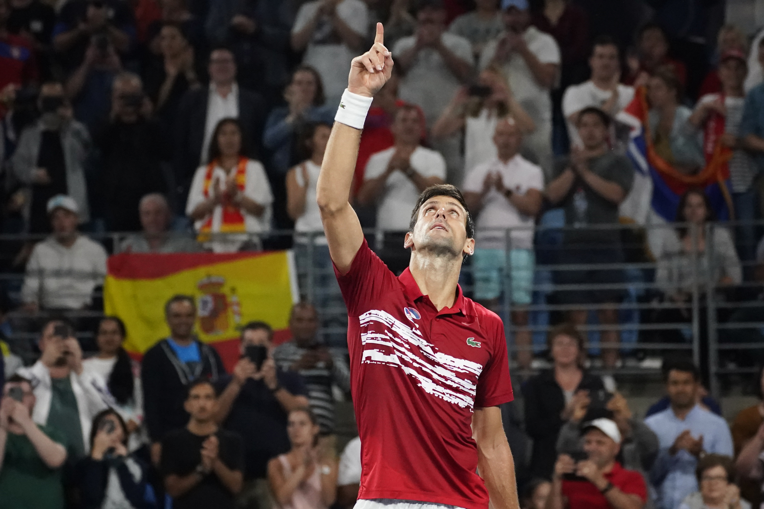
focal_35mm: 262
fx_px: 5560
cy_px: 254
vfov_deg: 5.2
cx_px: 382
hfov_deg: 7.9
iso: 8000
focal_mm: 175
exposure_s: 1/2000
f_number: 5.6
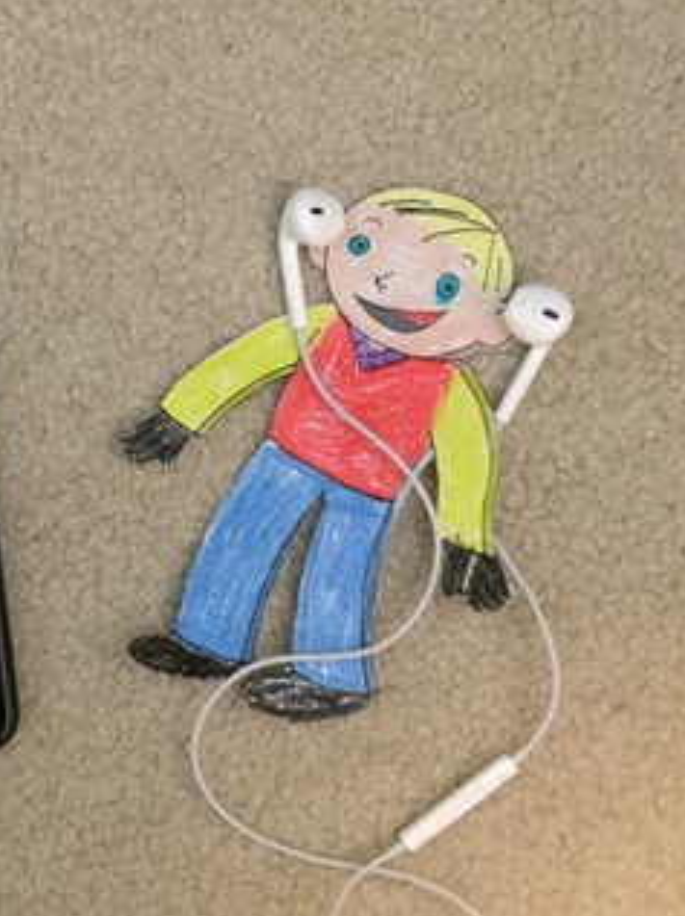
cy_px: 477
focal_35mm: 47
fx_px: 1243
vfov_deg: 40.5
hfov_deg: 30.3
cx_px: 171
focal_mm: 3.3
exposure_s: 1/15
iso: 400
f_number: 2.4
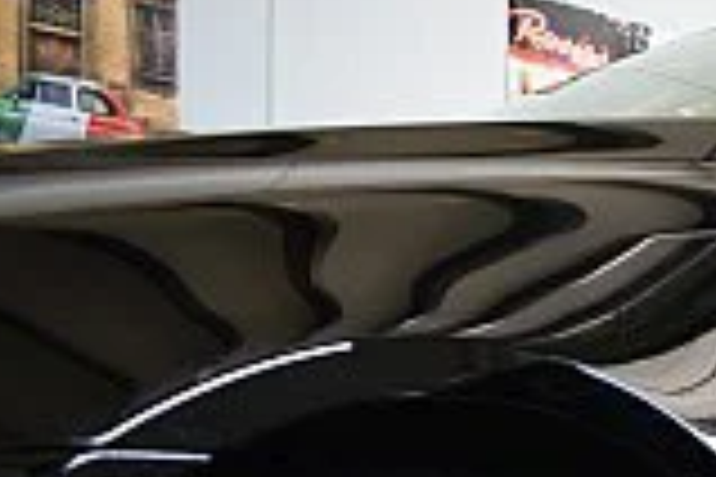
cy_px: 547
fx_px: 1352
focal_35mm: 68
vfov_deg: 19.1
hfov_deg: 26.7
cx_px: 829
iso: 720
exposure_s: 1/60
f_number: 4
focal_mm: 18
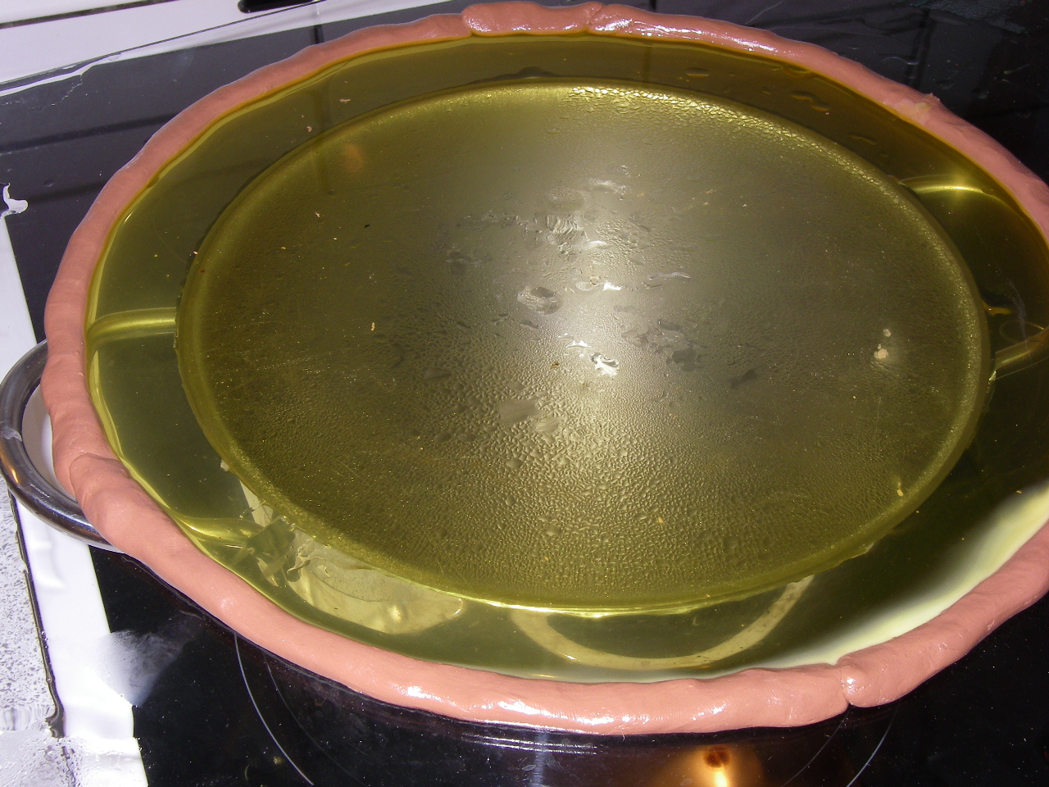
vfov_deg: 29.7
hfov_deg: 38.9
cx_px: 524
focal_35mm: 49
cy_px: 394
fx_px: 1485
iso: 64
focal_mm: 8.1
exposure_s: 1/30
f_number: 7
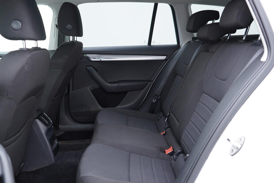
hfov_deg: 53.1
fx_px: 274
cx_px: 137
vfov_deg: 36.9
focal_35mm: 36
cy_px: 92
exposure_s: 1/40
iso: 320
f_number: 2.8
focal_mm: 24
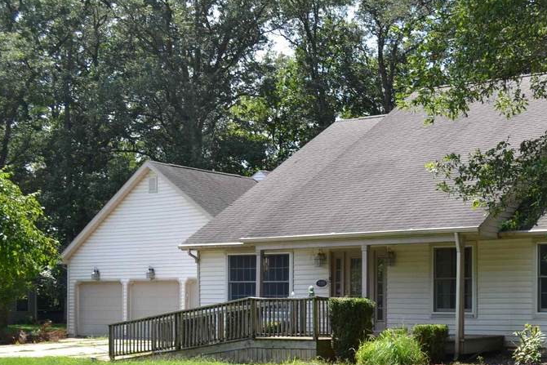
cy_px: 294
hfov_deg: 30.7
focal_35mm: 63
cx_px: 476
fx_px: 957
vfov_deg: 21.3
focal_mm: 22
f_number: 6.3
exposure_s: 1/160
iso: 100
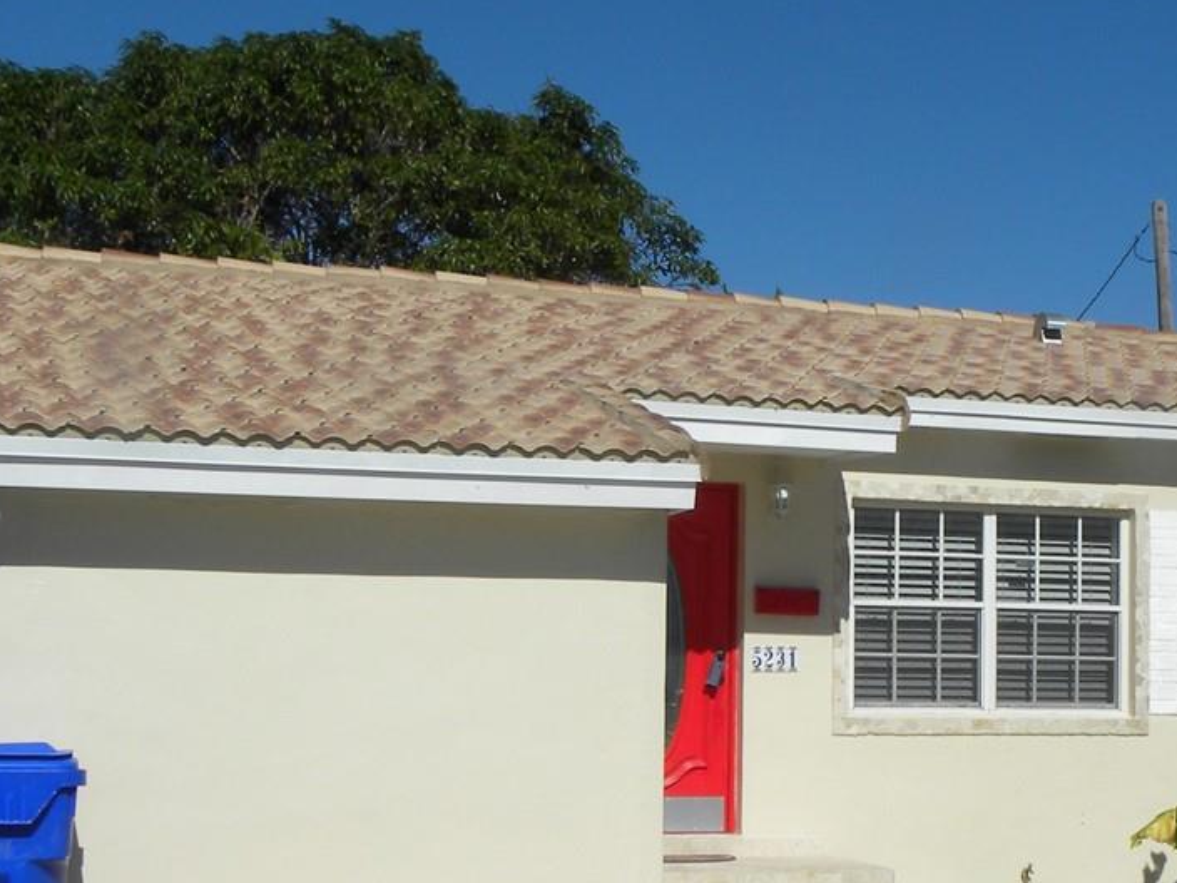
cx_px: 948
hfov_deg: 25.5
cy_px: 615
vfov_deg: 19.6
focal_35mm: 75
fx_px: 2550
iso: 64
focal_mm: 5.9
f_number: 7.1
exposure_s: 1/438
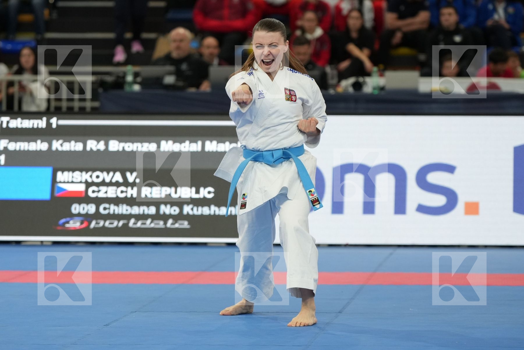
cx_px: 262
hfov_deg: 10.2
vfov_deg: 6.8
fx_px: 2925
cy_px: 175
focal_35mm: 201
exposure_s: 1/500
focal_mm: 134
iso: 1000
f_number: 2.8
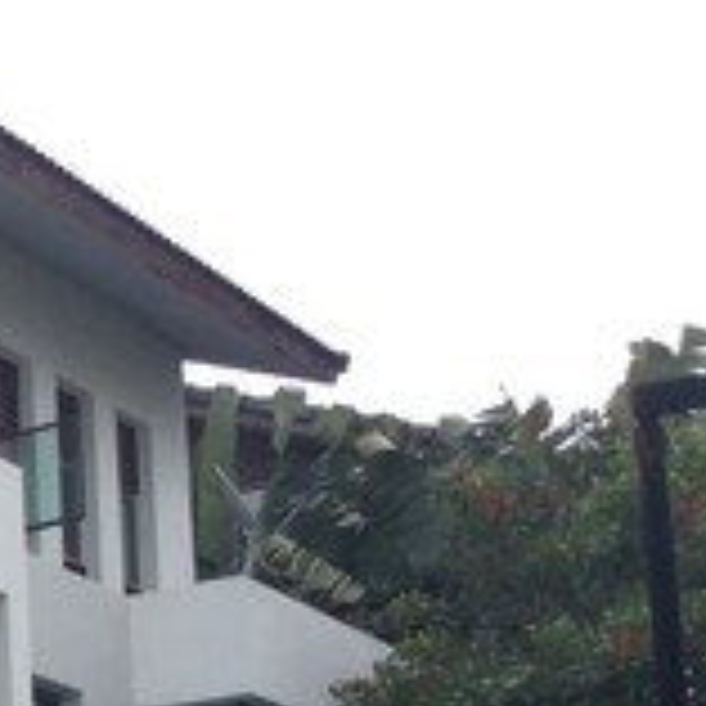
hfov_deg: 13.4
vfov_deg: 14.6
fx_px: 2654
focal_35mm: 115
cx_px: -630
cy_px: 854
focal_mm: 3.3
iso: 32
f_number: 2.4
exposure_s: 1/1300
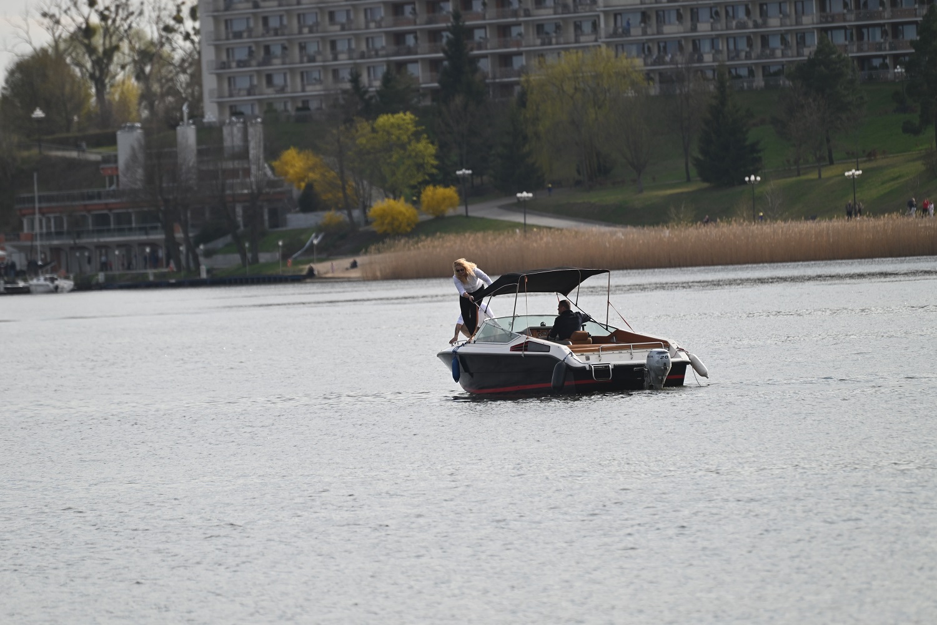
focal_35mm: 300
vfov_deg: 4.6
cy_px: 312
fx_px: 7810
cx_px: 468
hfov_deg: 6.9
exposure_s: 1/1000
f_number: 5.6
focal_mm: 300
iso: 220
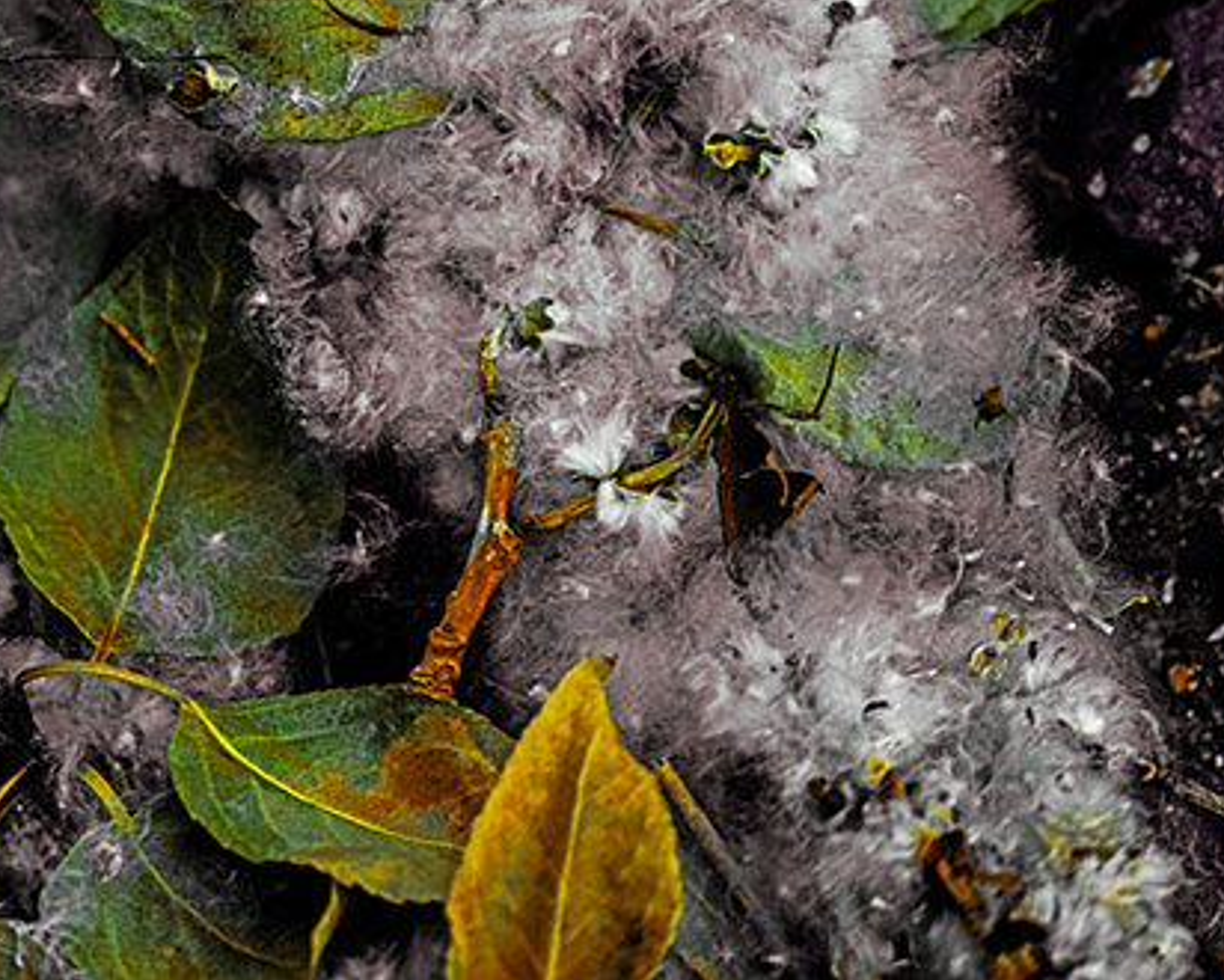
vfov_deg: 6.5
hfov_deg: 8.1
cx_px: 532
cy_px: 489
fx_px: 8662
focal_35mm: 239
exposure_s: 1/1250
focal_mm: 210
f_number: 6.3
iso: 1000
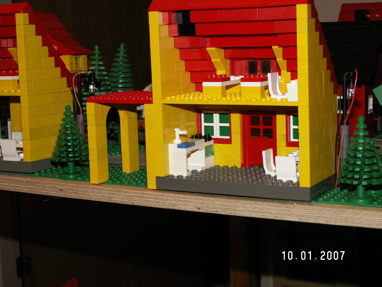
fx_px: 728
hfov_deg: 29.4
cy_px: 144
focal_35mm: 66
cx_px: 191
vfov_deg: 22.3
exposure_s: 1/40
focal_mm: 10.98
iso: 160
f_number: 3.2
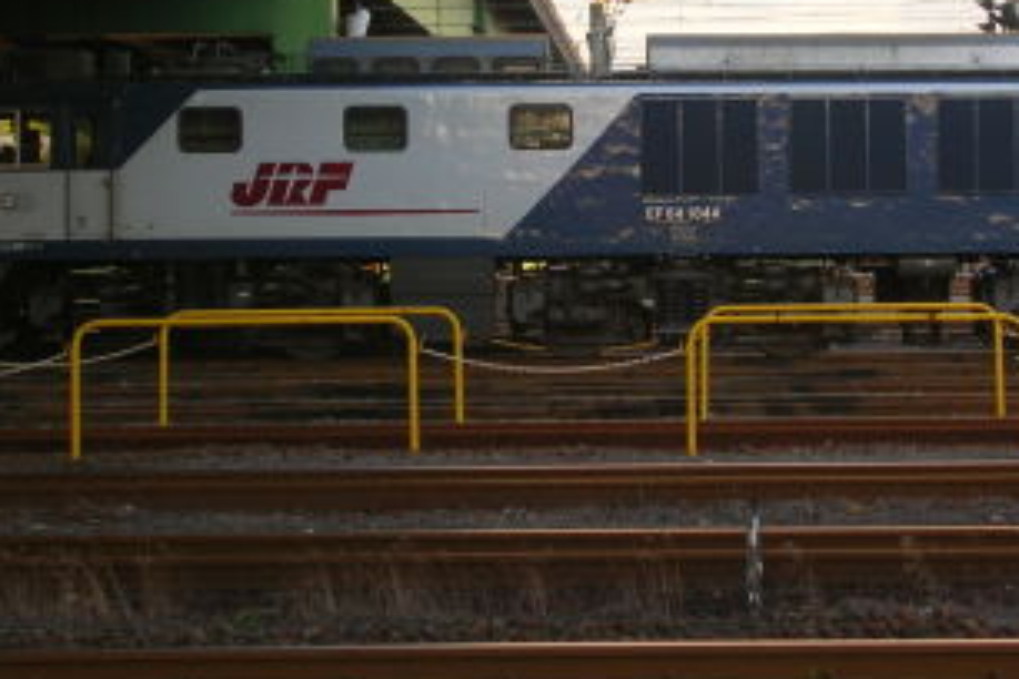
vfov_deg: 11.7
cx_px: 666
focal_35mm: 117
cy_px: 120
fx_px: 3311
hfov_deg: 17.5
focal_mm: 11.5
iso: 50
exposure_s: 1/68.8
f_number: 3.9
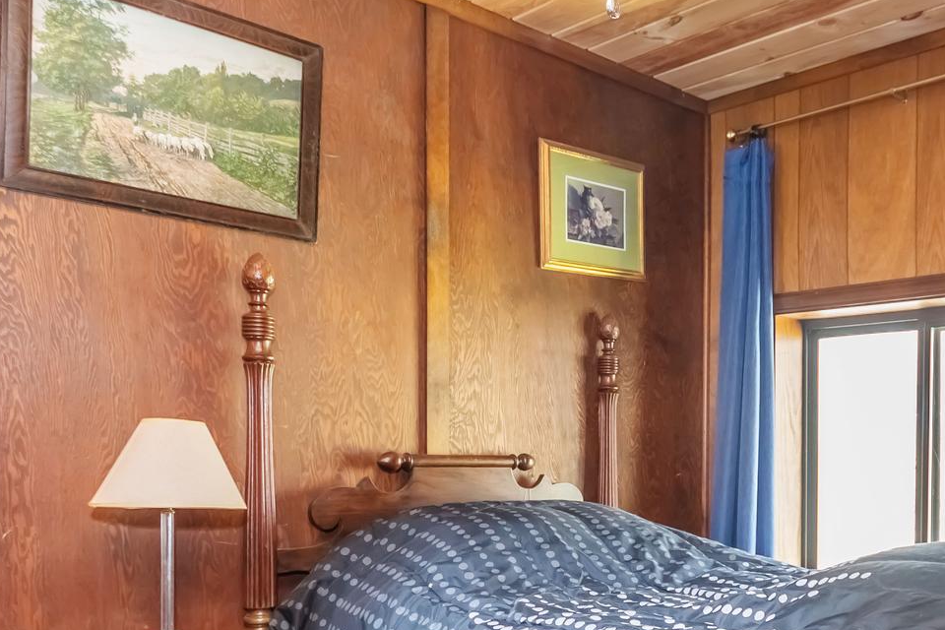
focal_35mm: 32
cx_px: 742
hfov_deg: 55.0
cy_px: 572
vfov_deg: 38.2
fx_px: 840
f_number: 3.5
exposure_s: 1/25
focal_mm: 10
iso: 800
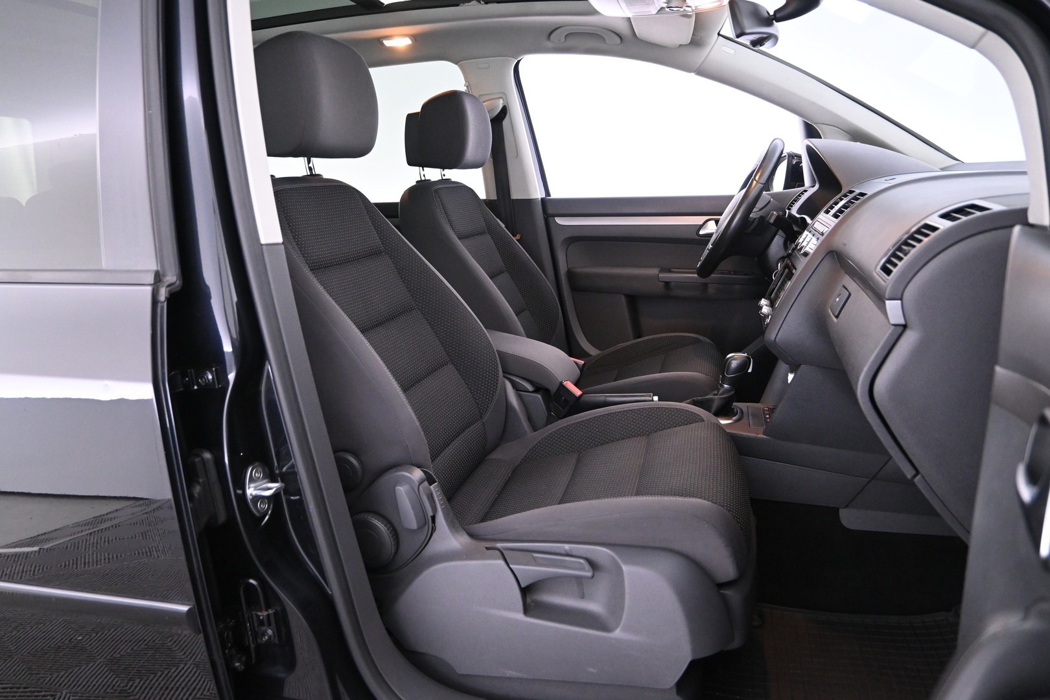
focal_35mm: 24
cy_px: 350
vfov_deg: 53.1
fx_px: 700
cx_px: 525
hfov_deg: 73.7
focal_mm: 16
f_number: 3.5
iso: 2500
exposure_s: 1/25
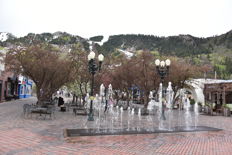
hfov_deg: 65.5
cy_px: 78
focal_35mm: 28
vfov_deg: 46.4
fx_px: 180
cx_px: 116
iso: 100
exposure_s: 1/160
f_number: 6.3
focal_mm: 28
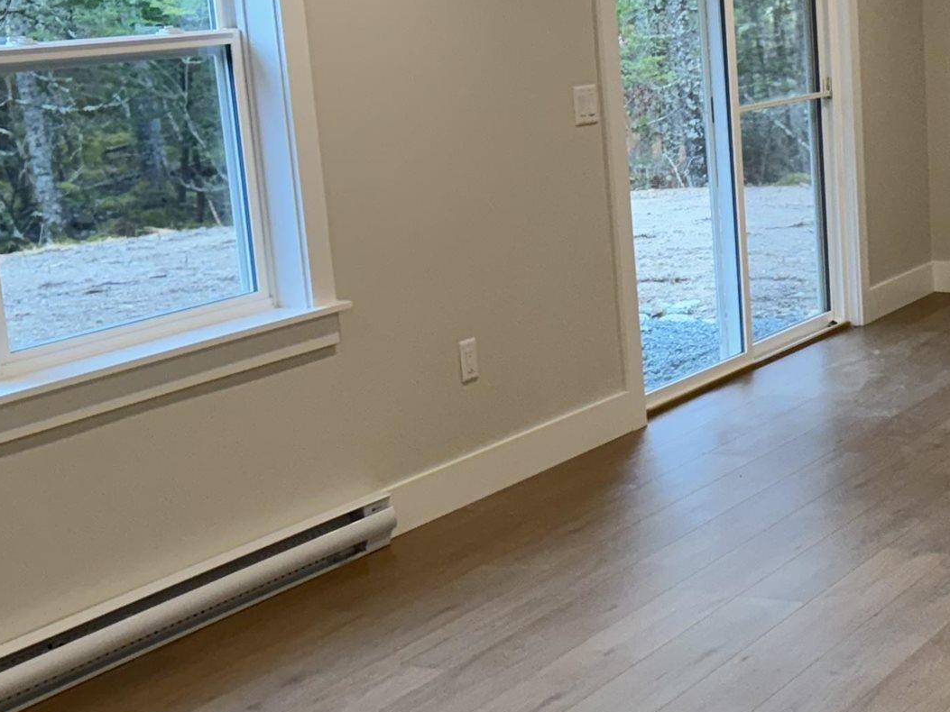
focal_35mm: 70
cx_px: 986
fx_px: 1921
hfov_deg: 26.1
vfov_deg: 21.0
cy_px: 401
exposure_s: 1/120
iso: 200
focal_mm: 6.76
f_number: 1.78
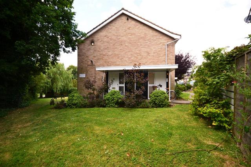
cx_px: 126
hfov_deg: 95.0
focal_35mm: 16
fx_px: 115
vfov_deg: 72.1
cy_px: 84
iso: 100
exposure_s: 1/160
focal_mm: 11
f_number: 6.3
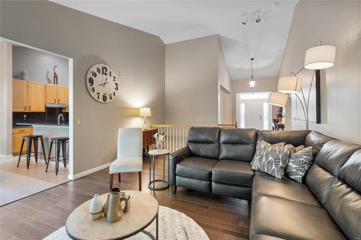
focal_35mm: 16
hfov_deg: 96.7
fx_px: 160
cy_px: 120
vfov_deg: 73.7
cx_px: 180
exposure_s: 1/1.67
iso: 400
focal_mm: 8
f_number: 6.3
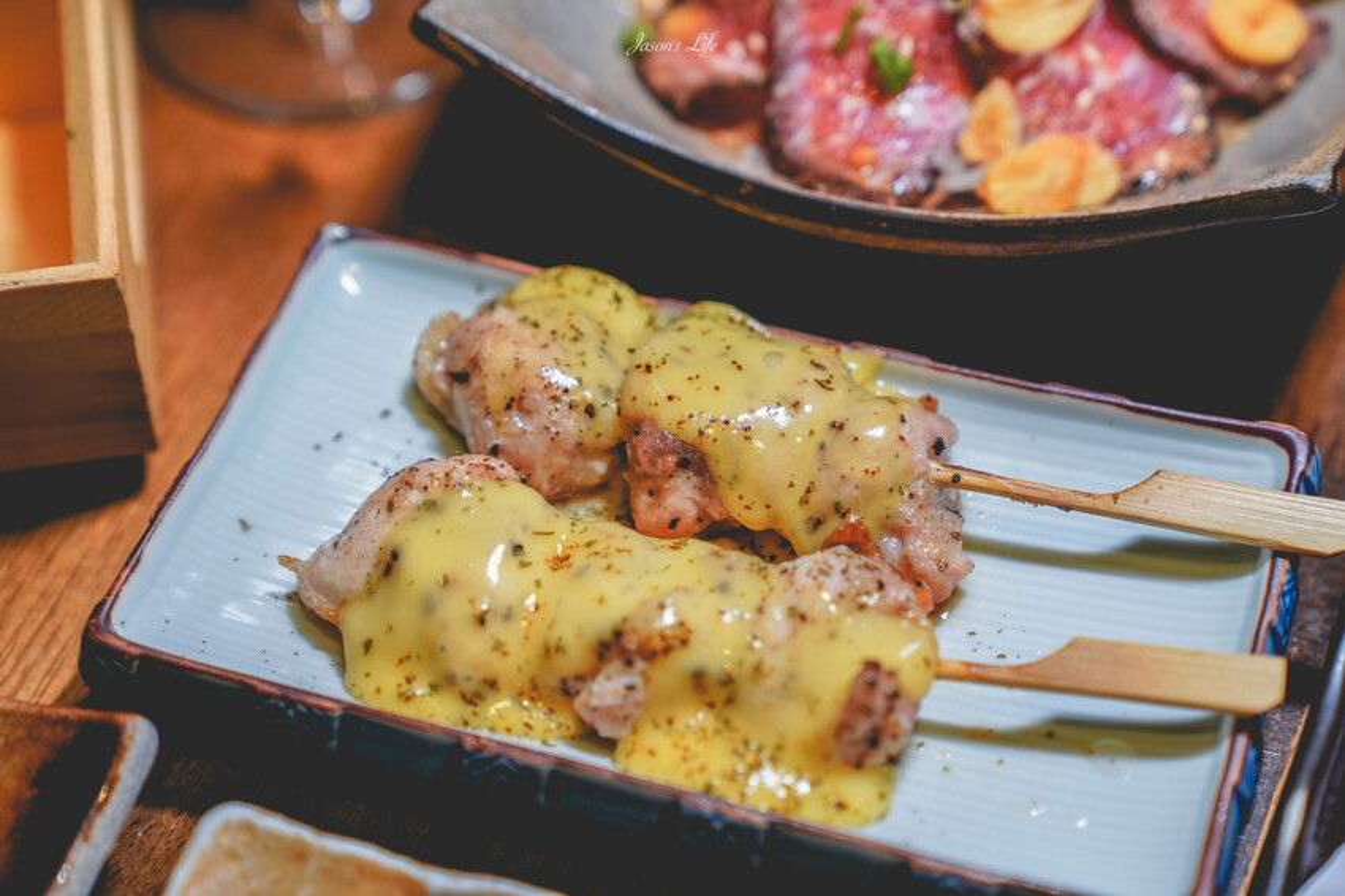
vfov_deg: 19.4
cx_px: 672
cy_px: 448
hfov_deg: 28.9
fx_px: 2614
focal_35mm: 70
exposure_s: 1/80
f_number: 3.5
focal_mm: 70
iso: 800
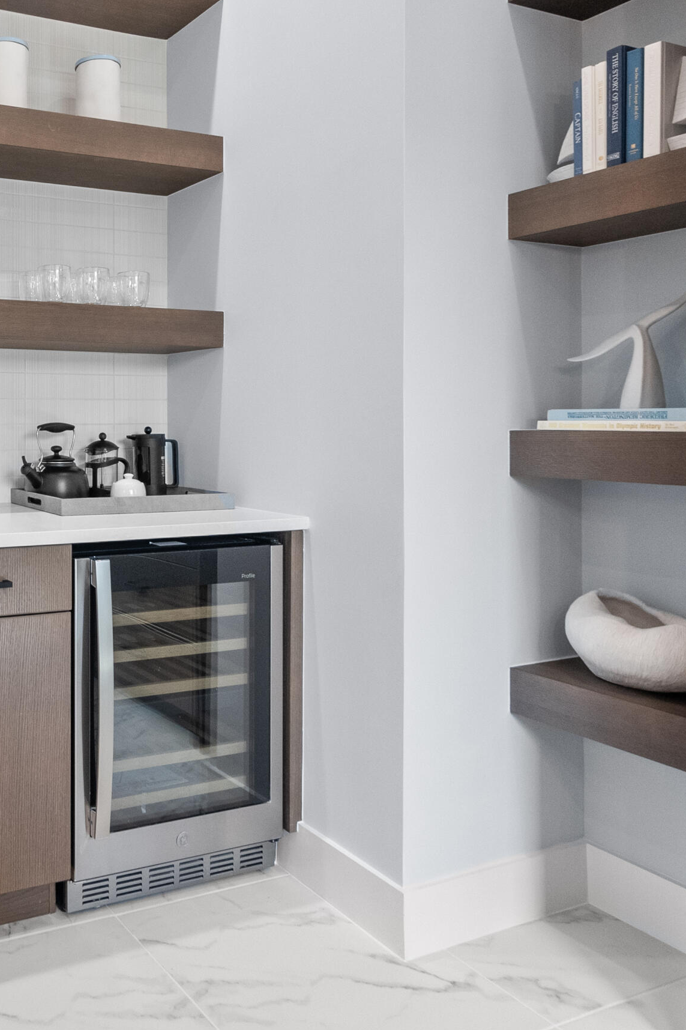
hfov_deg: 40.0
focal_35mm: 28
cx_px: -19
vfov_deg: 65.1
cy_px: 432
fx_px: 800
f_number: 8
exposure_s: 1/30
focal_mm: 16
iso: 1600
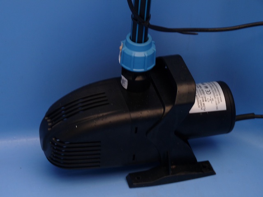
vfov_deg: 15.7
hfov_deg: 20.9
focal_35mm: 94
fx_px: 714
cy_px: 98
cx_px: 132
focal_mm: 16.7
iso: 125
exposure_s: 1/40
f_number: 3.4
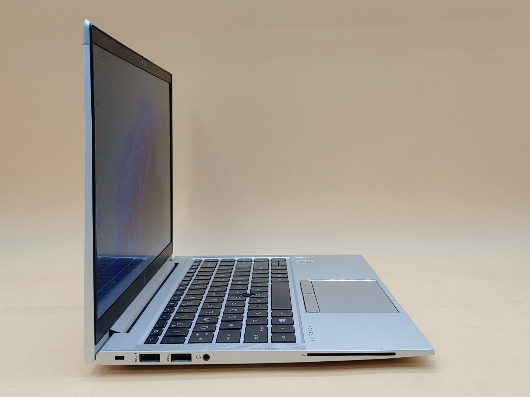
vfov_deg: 36.8
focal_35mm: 39
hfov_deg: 47.9
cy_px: 198
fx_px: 597
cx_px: 265
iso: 50
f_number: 1.8
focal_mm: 4.36
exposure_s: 1/117
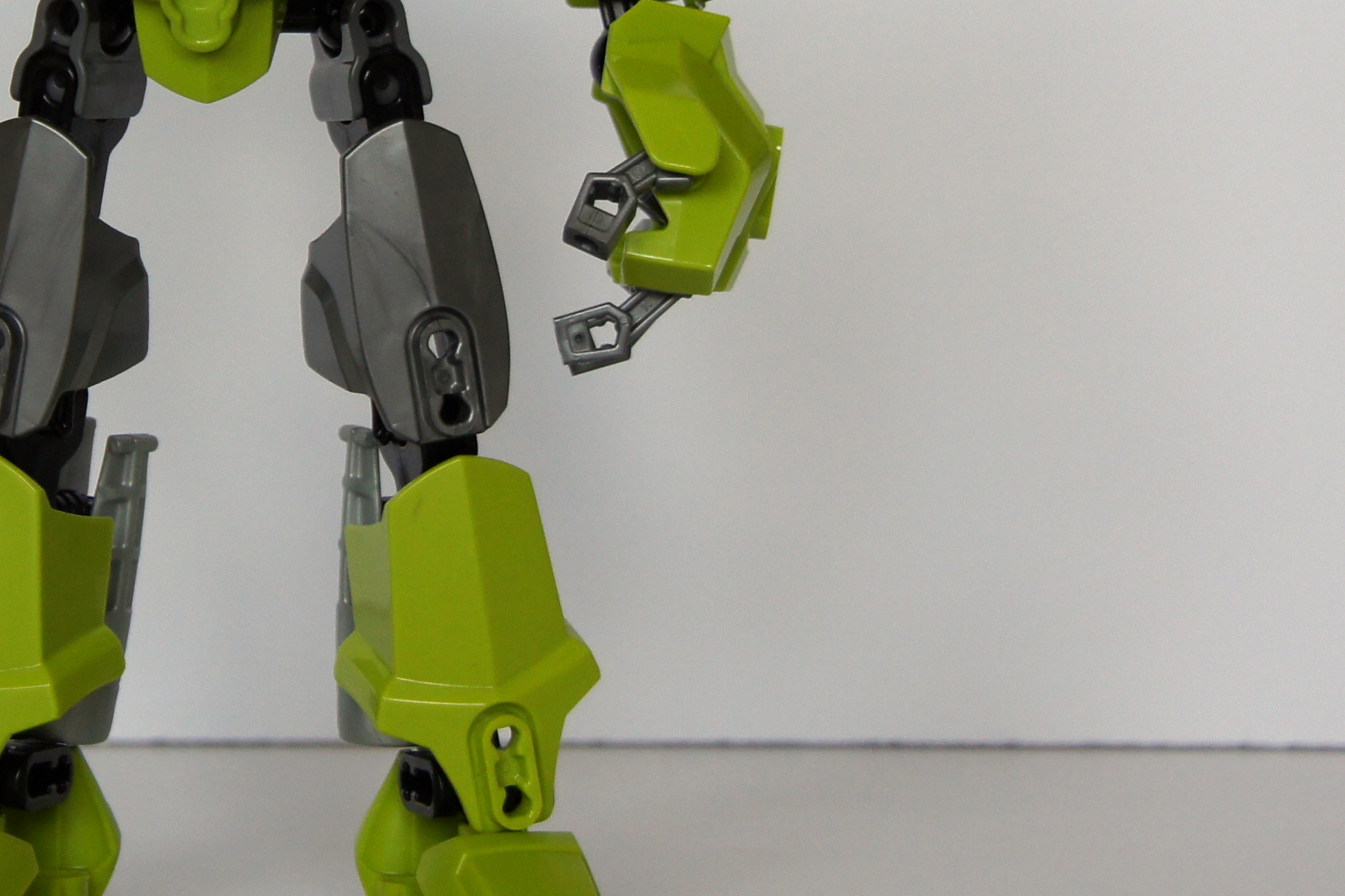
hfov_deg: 14.1
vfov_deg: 9.4
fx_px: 5415
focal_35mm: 145
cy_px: 48
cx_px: 212
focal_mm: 40
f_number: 4.5
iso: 250
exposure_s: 1/80
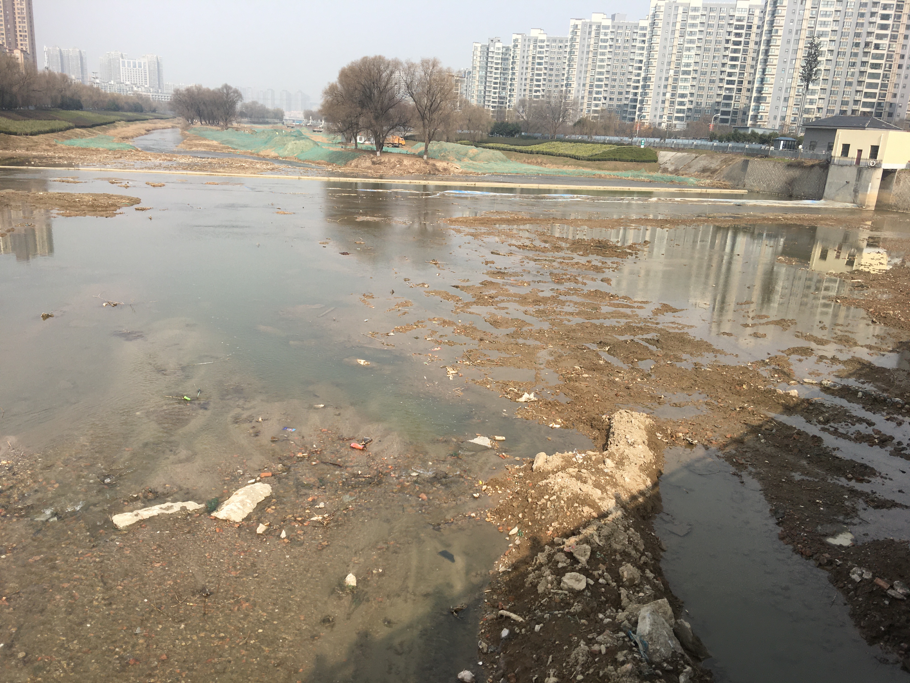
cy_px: 342
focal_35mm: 29
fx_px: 762
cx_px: 455
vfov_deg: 48.2
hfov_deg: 61.7
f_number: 2.2
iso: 25
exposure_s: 1/1282
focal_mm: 4.15
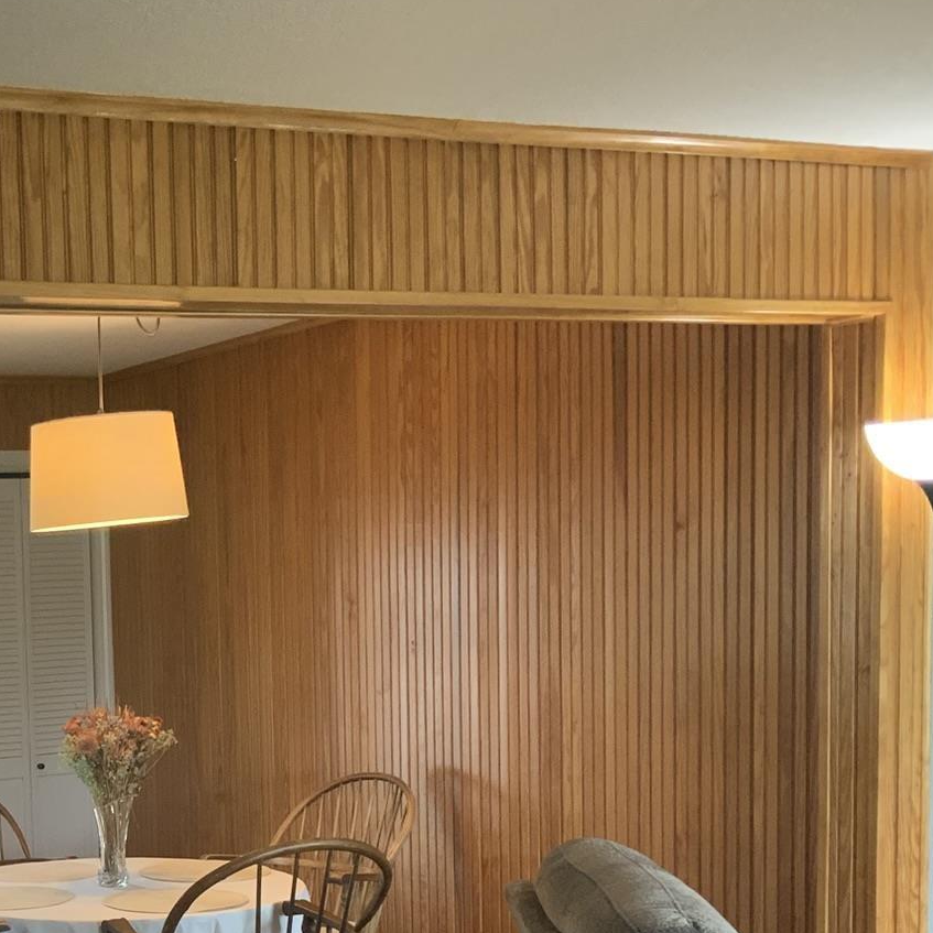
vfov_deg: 27.0
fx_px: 1891
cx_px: -22
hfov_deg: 26.1
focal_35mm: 62
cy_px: 795
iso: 125
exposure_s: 1/60
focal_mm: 3
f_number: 1.8
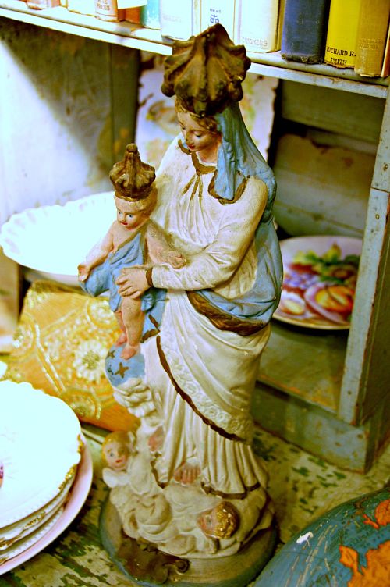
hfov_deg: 28.0
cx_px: 195
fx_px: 781
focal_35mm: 48
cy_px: 294
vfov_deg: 41.1
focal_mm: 32
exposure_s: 1/15
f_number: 4.2
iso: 800
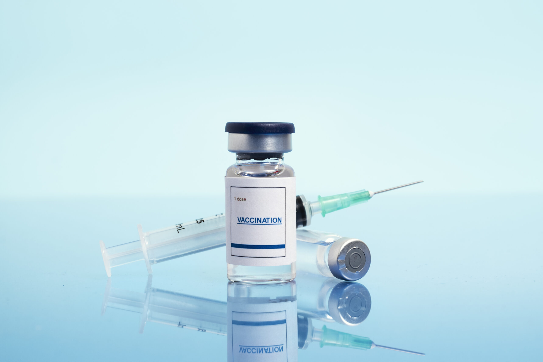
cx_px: 272
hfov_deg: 27.0
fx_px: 1131
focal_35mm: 75
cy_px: 181
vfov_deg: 18.2
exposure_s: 1/125
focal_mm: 50
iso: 100
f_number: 8
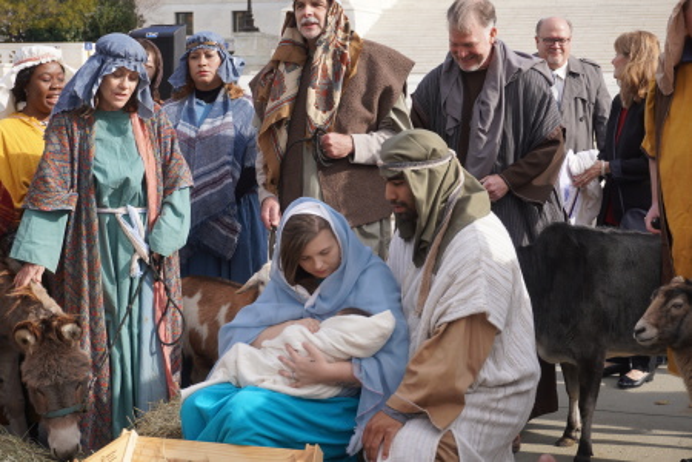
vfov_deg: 21.6
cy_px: 231
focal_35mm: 63
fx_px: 1211
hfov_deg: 31.9
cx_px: 346
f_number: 6.3
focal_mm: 42
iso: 100
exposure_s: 1/320
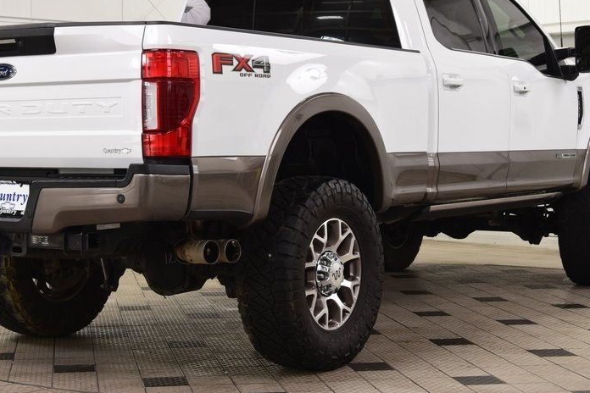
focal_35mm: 75
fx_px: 1229
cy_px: 149
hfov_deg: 27.0
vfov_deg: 18.2
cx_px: 249
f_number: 7.1
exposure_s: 1/30
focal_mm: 34
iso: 640
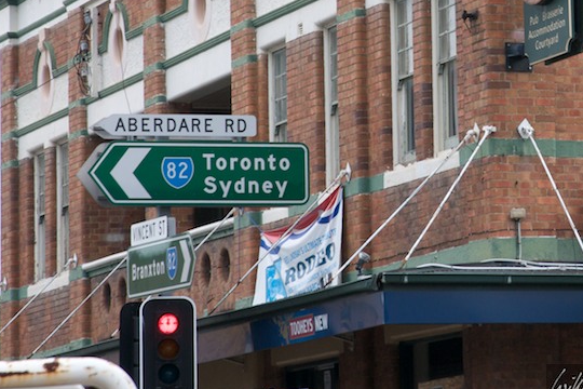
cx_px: 274
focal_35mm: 142
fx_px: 2292
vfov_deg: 9.7
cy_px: 203
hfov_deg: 14.5
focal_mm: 85
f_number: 10
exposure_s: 1/400
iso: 320
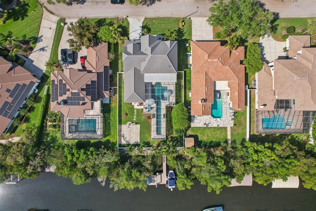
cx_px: 158
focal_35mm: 22
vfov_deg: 57.2
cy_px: 106
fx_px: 193
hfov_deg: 78.6
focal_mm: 8.4
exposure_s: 1/1600
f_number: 2.8
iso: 400
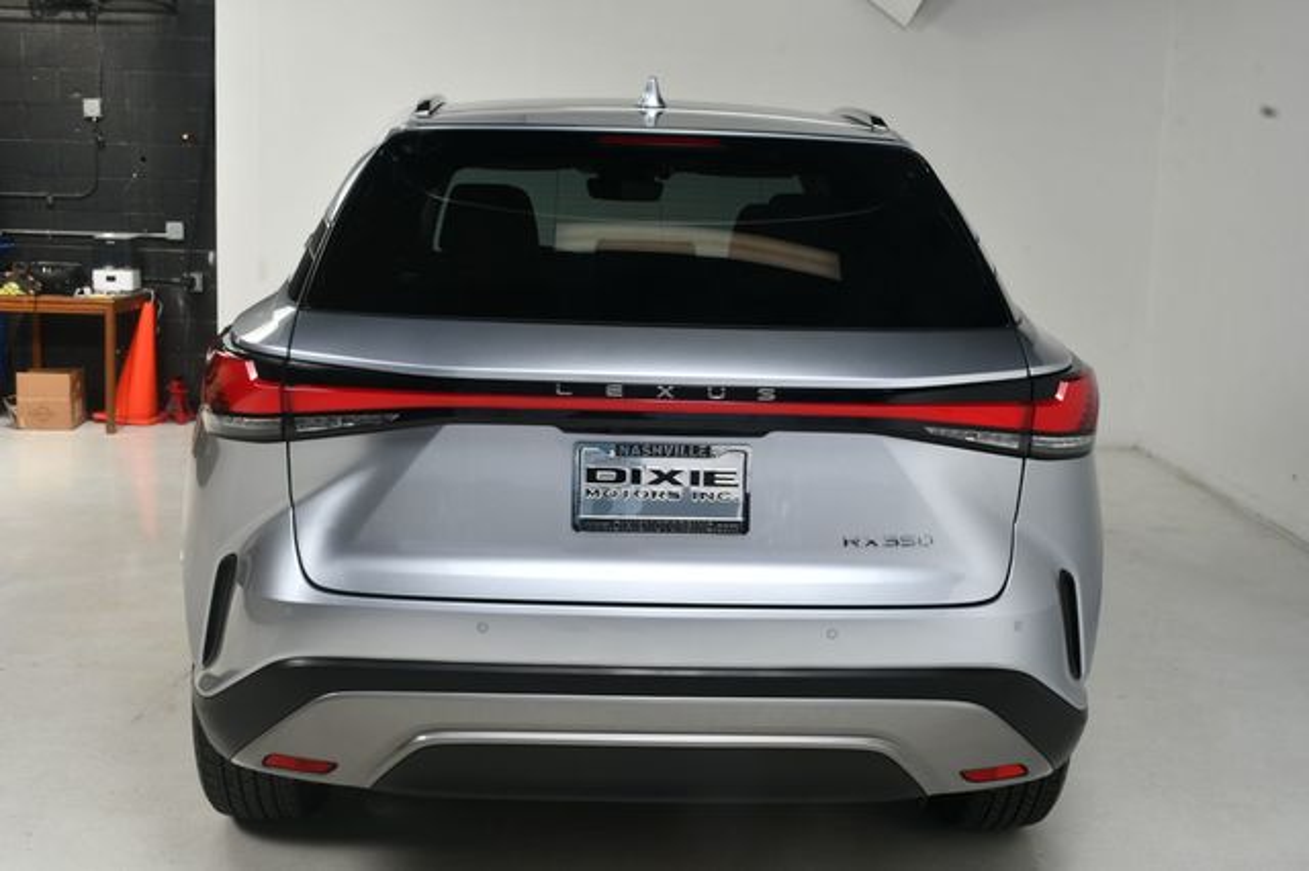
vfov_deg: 29.8
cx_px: 654
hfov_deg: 43.6
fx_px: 1635
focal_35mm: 45
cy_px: 436
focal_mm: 30
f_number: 14
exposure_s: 1/160
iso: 100
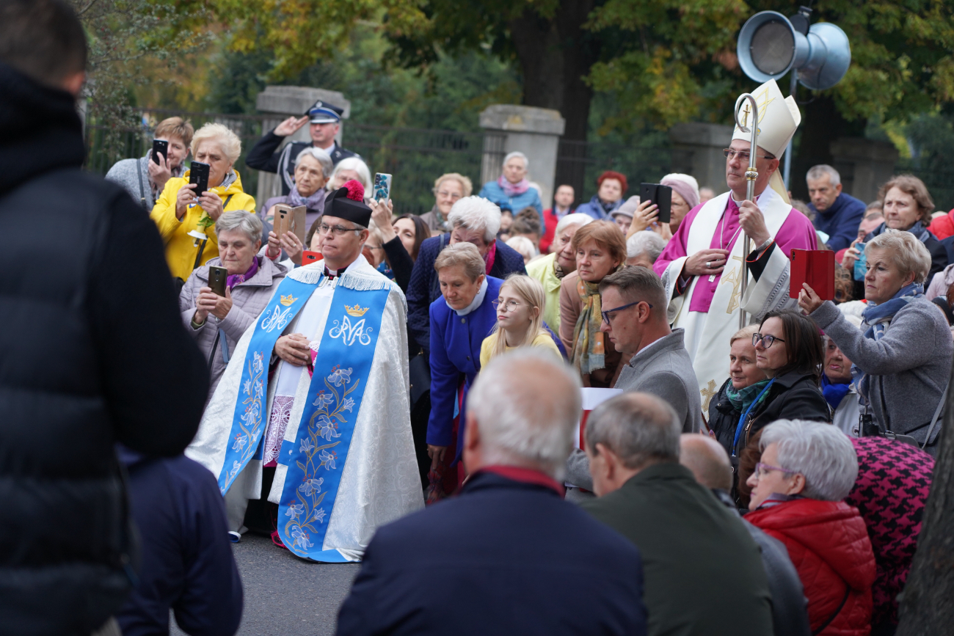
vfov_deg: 13.7
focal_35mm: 100
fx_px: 2650
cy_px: 318
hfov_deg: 20.4
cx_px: 477
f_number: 4
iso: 1250
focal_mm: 100
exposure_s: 1/160
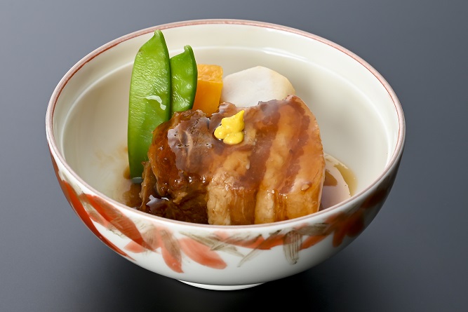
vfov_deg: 13.0
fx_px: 1365
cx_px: 234
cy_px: 156
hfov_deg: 19.5
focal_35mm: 105
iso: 200
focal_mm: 70
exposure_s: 1/125
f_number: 9
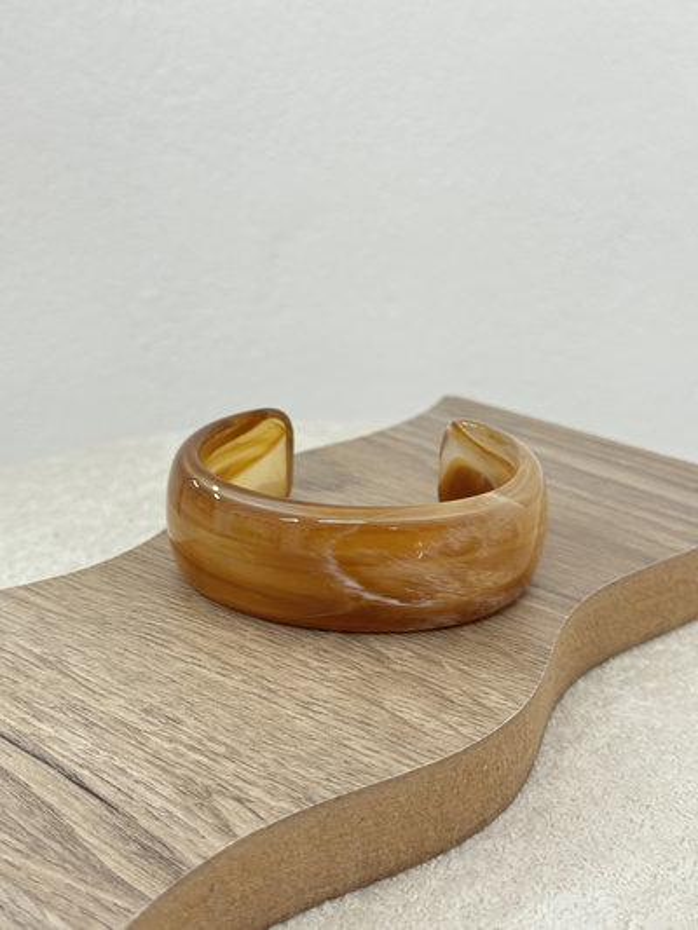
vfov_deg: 39.6
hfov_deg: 30.3
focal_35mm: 48
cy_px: 465
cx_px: 349
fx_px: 1290
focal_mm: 6.76
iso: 200
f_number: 1.78
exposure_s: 1/33
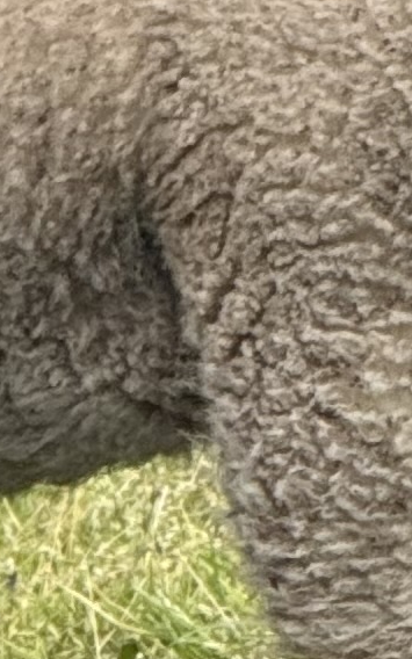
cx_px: 440
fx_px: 16223
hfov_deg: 1.5
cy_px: -152
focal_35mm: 903
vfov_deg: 2.3
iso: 250
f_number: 2.8
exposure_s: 1/79
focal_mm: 15.66
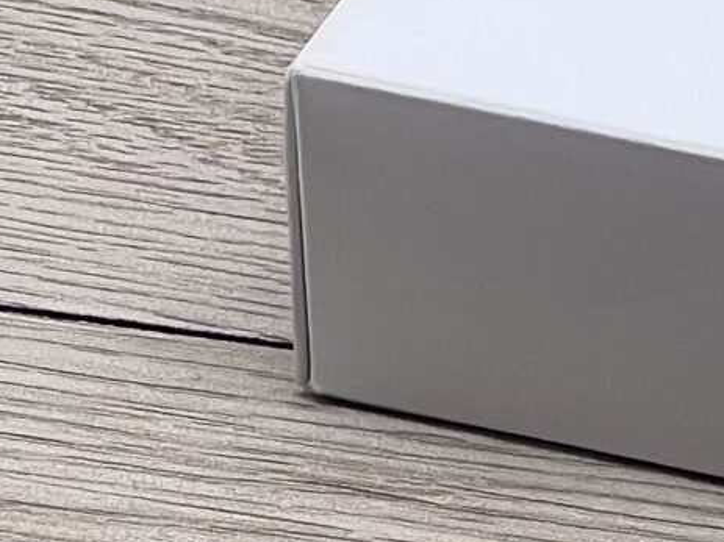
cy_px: 689
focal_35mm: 426
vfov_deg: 3.5
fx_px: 8908
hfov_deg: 4.5
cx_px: 1801
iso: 40
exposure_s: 1/99
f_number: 2.8
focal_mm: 9
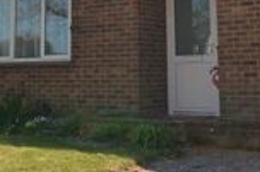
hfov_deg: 29.3
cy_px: -24
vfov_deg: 18.8
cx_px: 133
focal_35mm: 69
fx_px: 498
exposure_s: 1/200
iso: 100
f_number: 8
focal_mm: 10
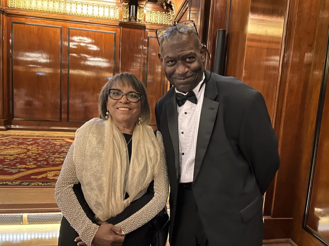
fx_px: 247
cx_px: 164
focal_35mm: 26
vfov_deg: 53.1
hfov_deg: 67.3
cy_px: 123
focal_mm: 5.7
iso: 1000
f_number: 1.5
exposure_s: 1/20
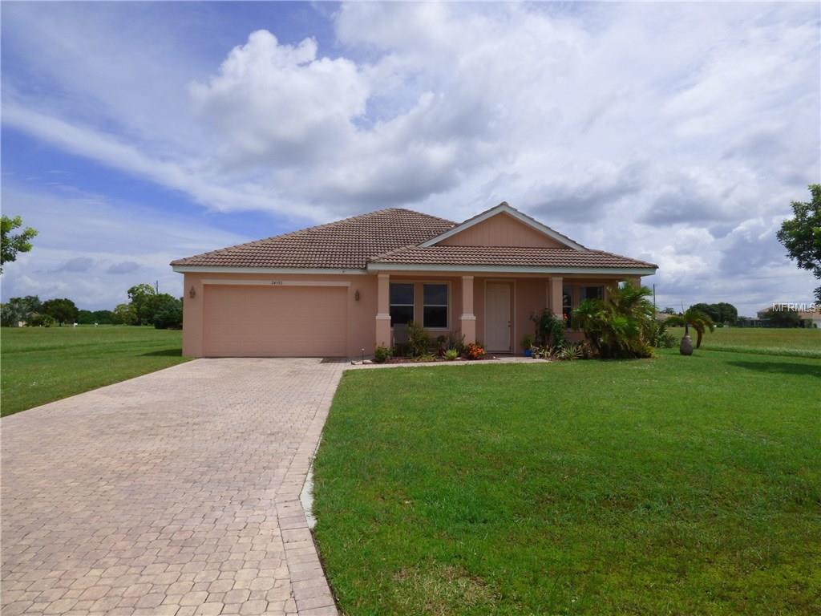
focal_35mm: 20
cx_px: 410
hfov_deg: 81.7
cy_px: 308
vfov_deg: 66.0
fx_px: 474
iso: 100
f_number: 4
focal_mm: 3.58
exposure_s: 1/1600
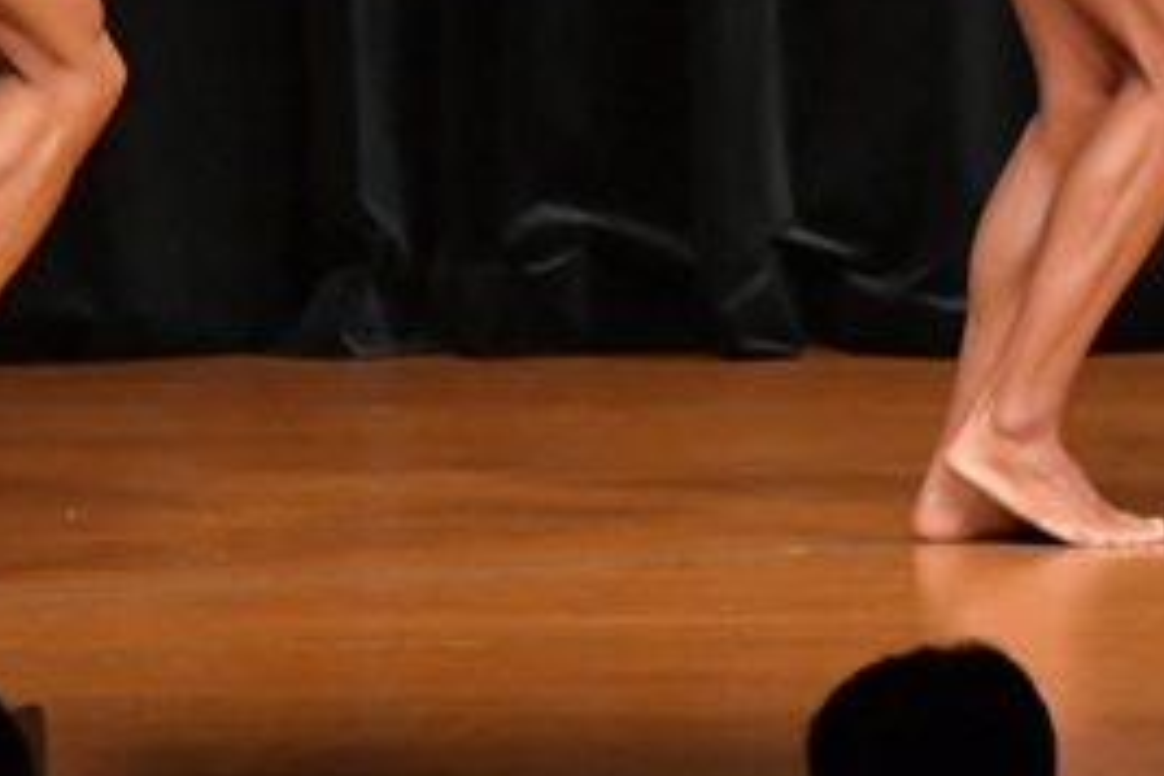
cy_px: -192
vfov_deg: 1.9
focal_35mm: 739
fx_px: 23892
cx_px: 1153
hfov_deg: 2.8
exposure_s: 1/400
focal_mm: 170
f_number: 5.6
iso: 8000
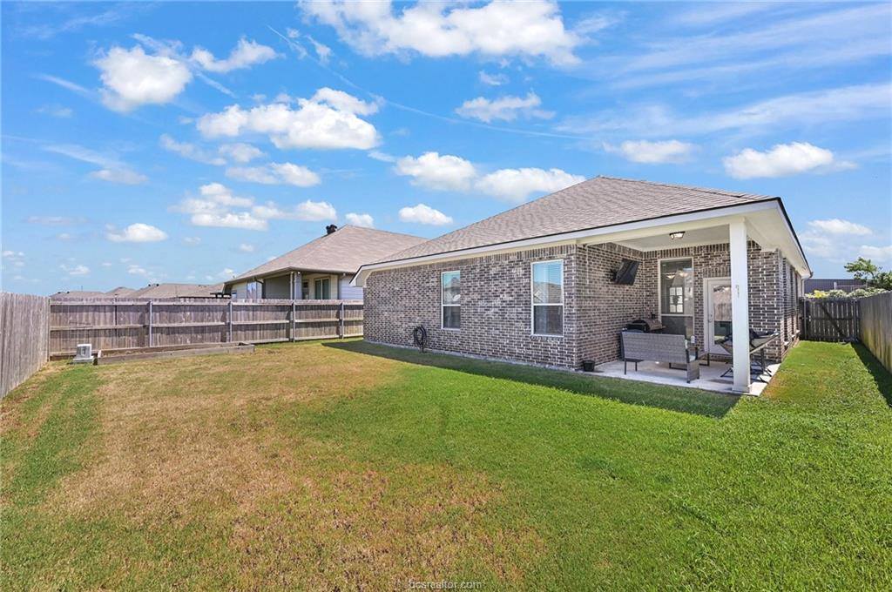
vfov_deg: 81.1
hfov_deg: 104.3
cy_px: 296
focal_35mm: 14
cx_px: 446
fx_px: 346
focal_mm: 14
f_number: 7.1
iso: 250
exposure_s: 1/640
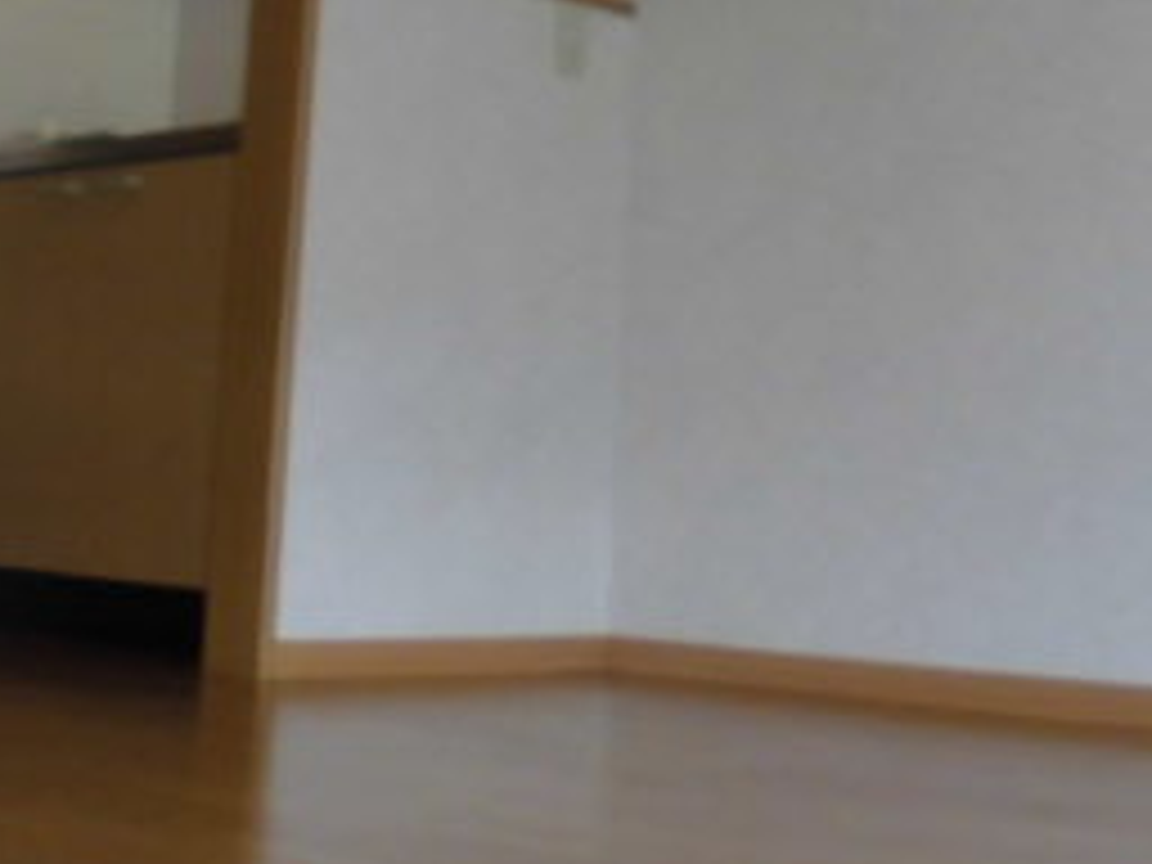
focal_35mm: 65
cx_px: 612
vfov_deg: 21.8
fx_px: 2163
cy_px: -4
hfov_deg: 29.8
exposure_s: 1/60
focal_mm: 4.6
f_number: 3.5
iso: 100
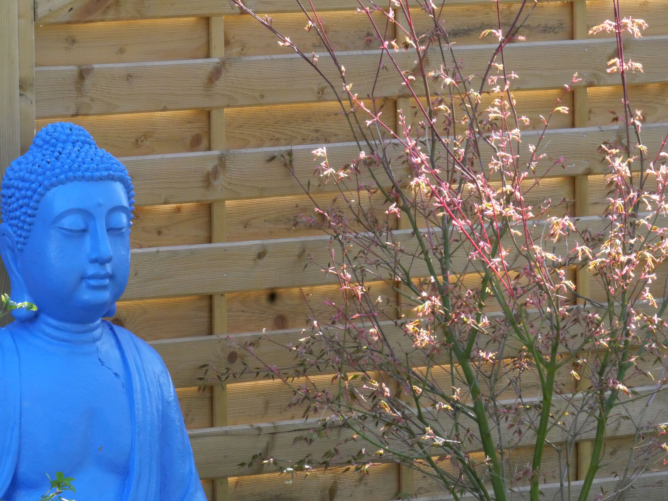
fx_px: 6638
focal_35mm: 344
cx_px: 343
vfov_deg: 4.3
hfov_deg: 5.8
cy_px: 235
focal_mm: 162
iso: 3200
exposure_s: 1/80
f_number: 22
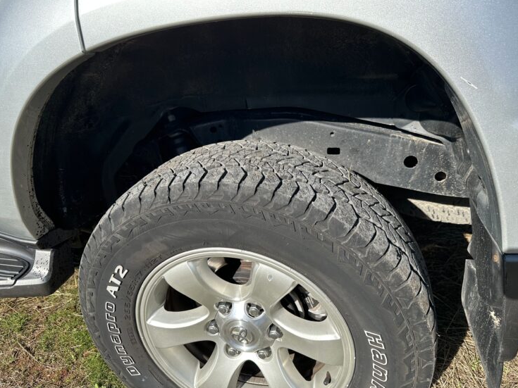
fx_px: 389
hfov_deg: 67.3
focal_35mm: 26
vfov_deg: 53.0
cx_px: 257
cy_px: 198
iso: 80
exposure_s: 1/2028
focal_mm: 6.86
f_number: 1.78
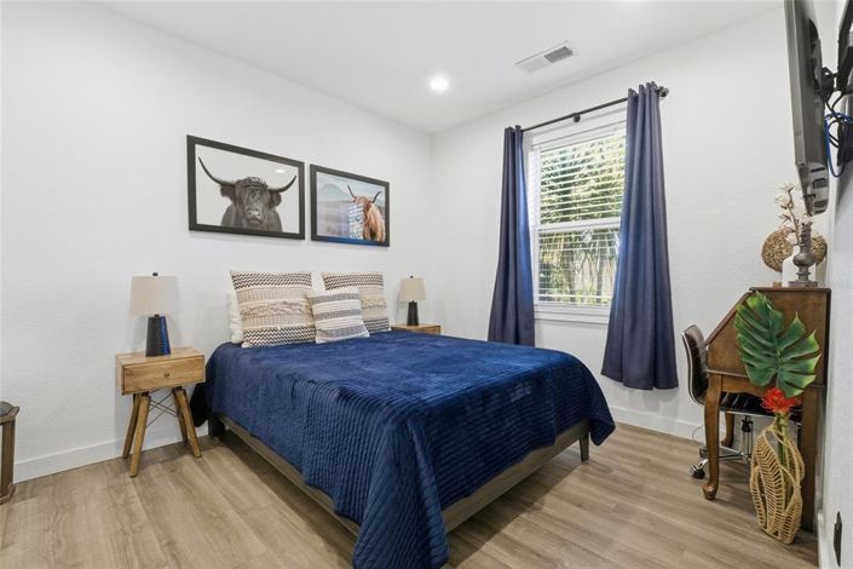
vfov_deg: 77.3
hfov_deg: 100.4
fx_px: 355
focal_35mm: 15
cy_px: 284
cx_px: 426
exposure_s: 1/25
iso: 400
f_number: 9
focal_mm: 10
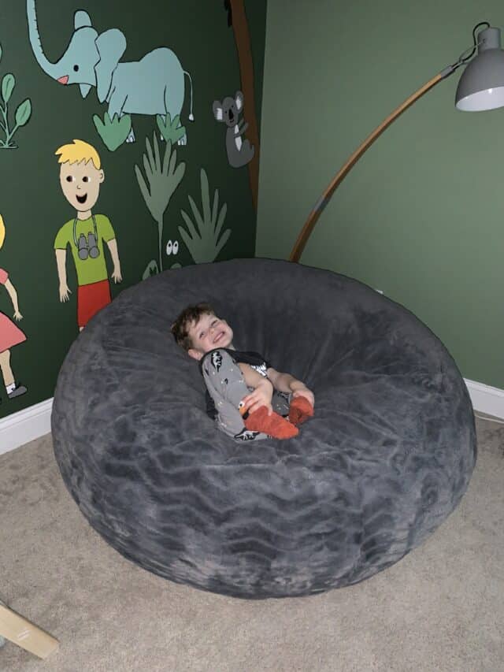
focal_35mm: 26
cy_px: 336
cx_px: 252
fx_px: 505
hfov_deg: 53.1
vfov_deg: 67.3
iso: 200
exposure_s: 1/7
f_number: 1.8
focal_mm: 4.25
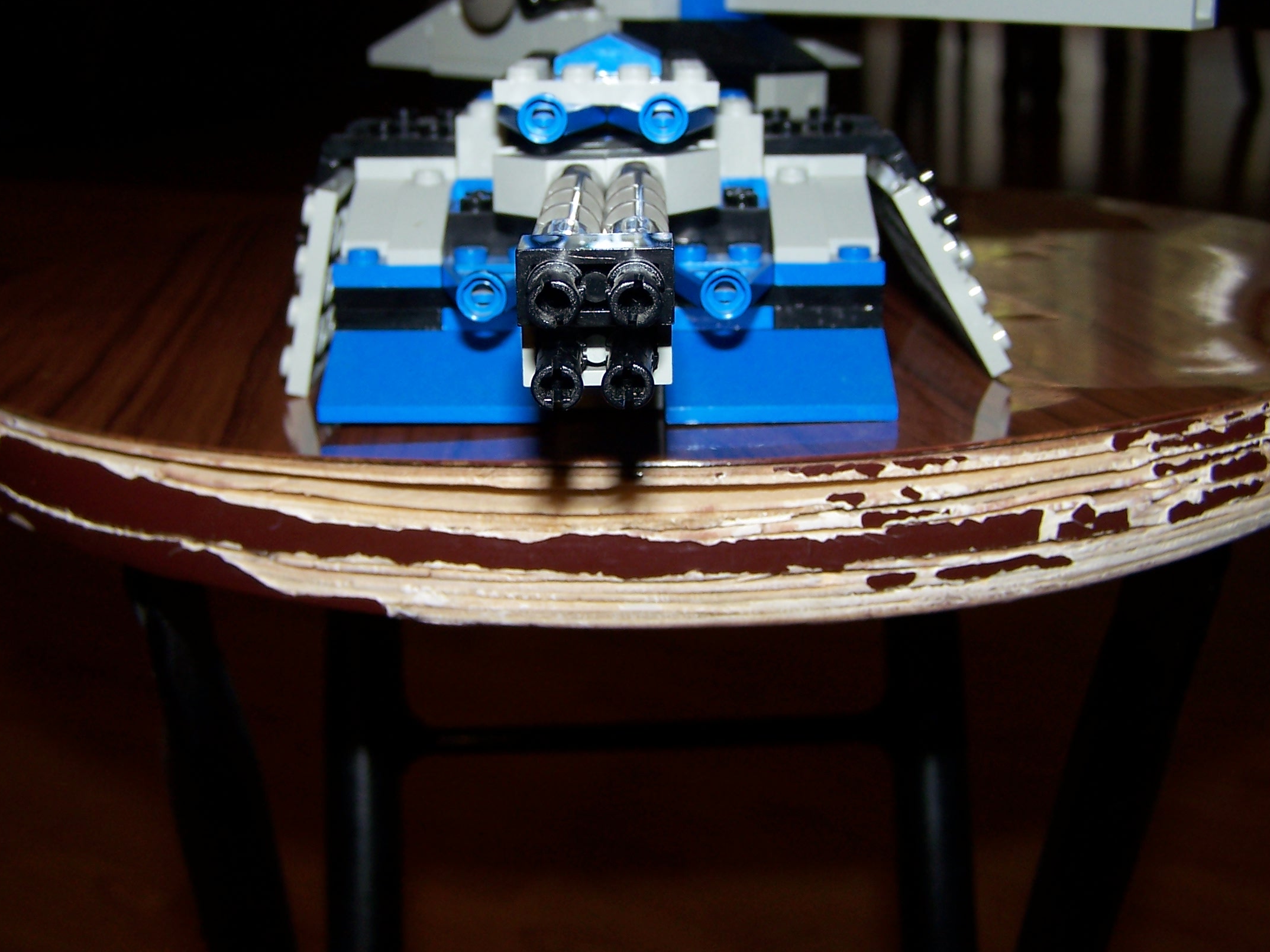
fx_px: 1761
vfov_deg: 30.2
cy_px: 388
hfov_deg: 39.6
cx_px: 602
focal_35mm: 48
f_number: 2.8
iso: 80
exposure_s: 1/60
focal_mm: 6.7
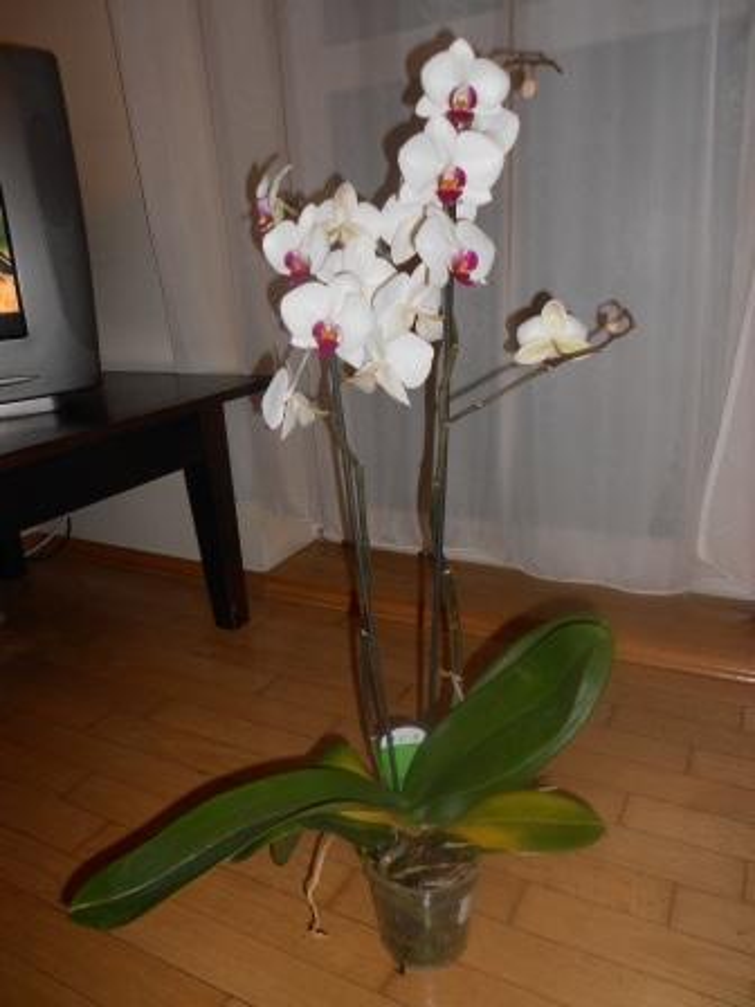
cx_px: 378
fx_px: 756
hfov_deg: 53.1
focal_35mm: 26
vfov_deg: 67.3
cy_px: 504
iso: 80
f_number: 3.2
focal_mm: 4.6
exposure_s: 1/25
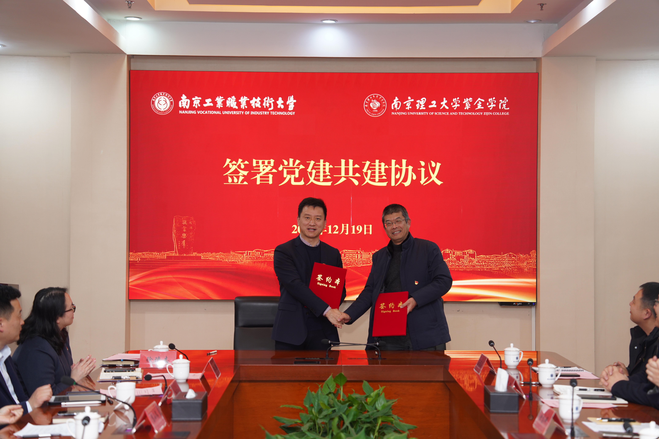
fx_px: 1153
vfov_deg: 21.6
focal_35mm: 63
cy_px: 220
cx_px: 330
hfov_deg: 31.9
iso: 400
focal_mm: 63
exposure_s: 1/80
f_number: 2.8
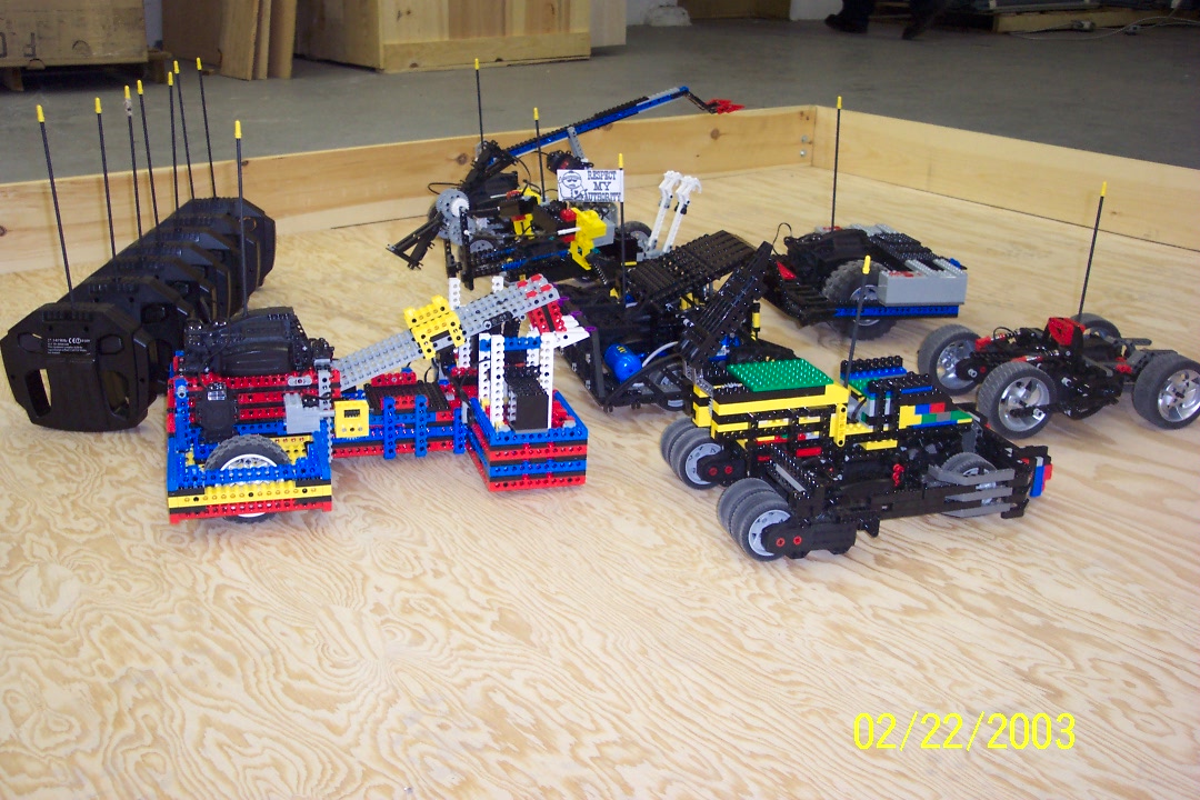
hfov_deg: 50.7
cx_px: 600
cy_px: 400
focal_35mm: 38
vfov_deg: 35.1
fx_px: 1267
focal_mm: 8
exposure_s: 1/60
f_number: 2.8
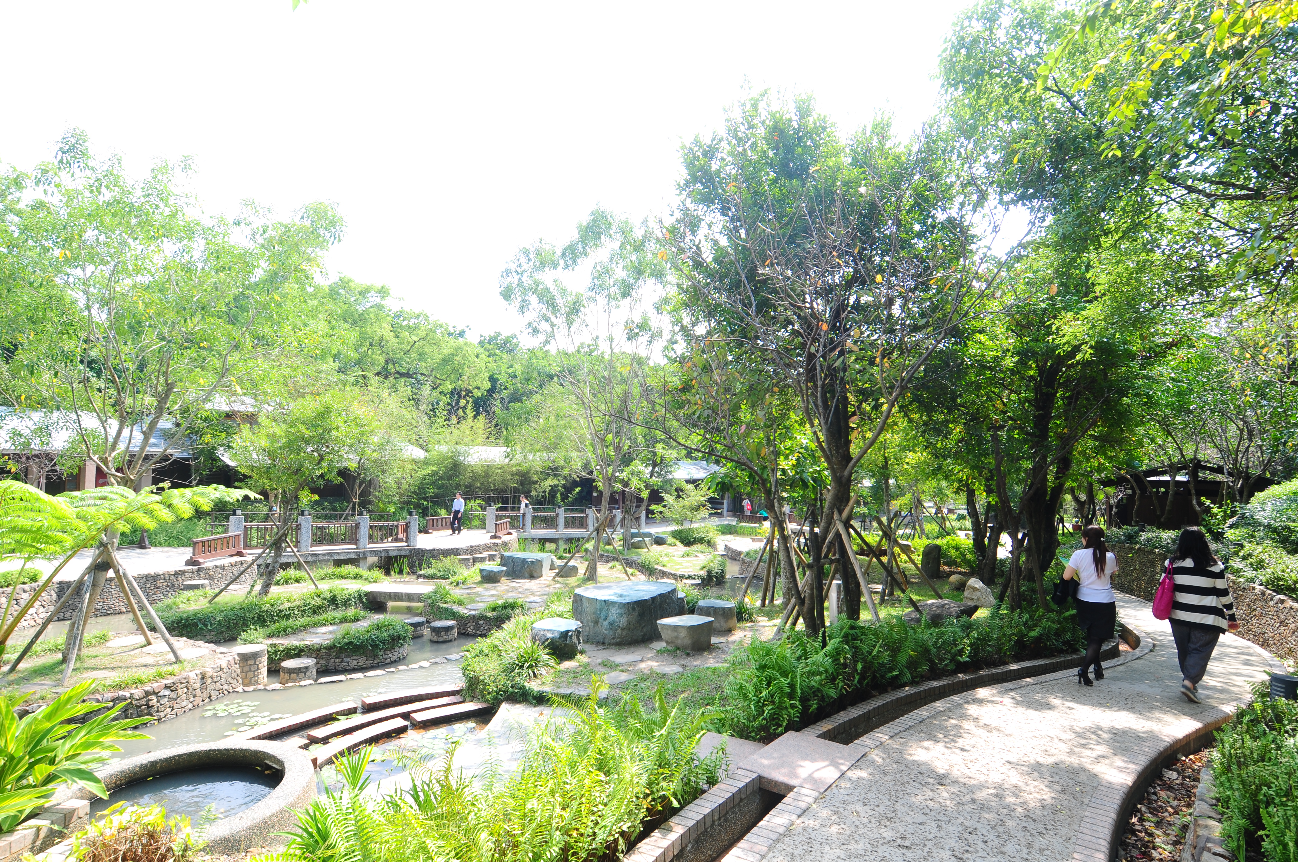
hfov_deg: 90.1
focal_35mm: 18
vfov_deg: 67.2
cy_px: 431
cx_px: 649
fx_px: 648
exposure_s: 1/60
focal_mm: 12
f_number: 7.1
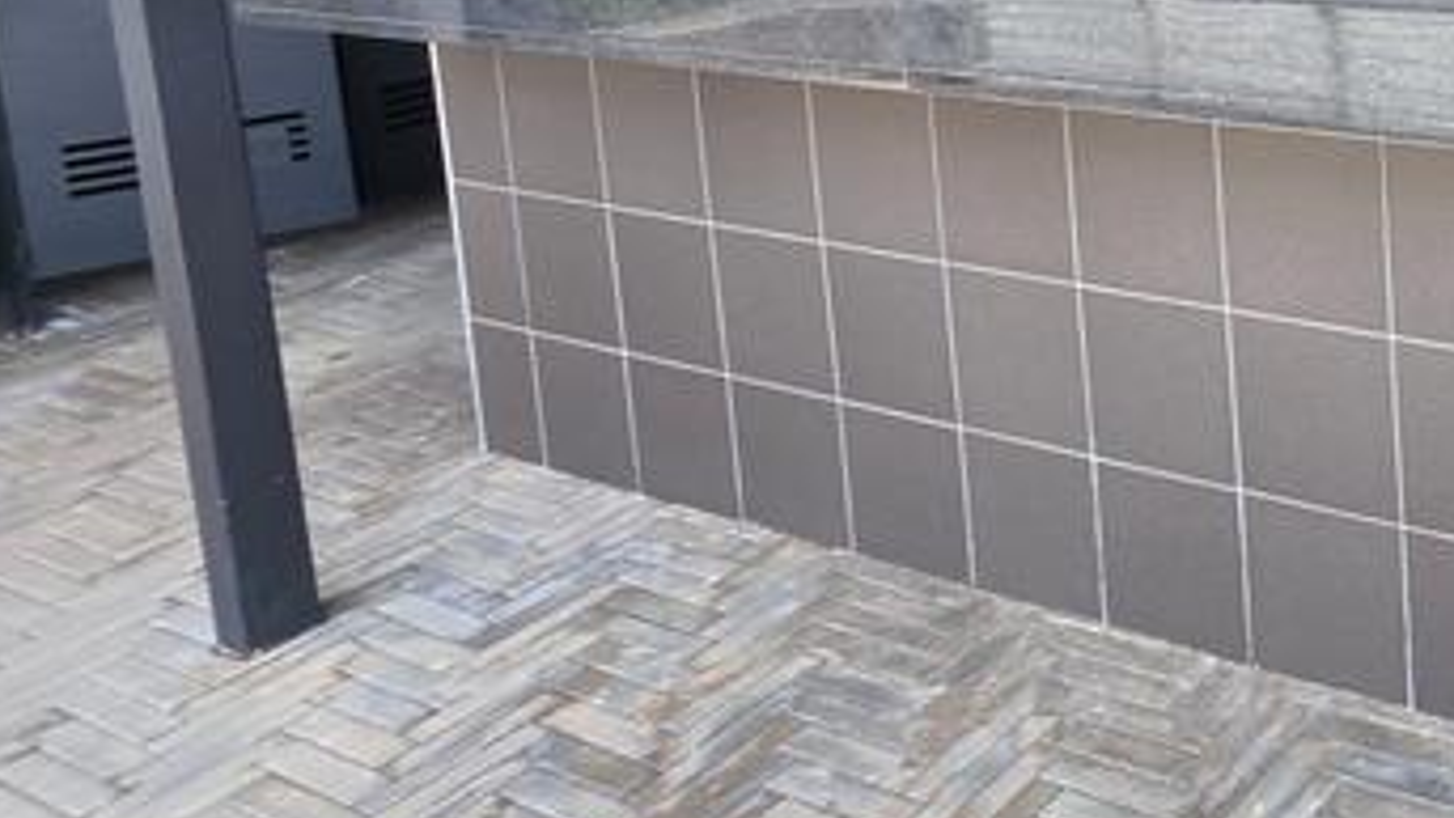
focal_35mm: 33
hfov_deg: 42.9
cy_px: -93
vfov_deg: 31.4
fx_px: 1272
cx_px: 1674
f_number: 1.9
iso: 25
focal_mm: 2.2
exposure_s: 1/100
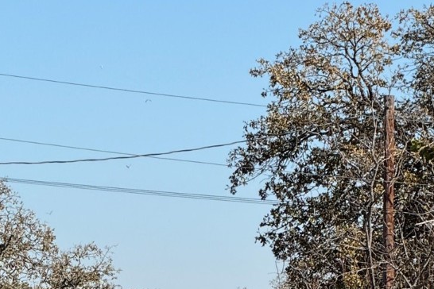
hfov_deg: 5.9
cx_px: 95
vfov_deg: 3.9
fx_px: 4231
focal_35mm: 351
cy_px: 393
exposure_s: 1/1546
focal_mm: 15.66
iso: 50
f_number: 2.8
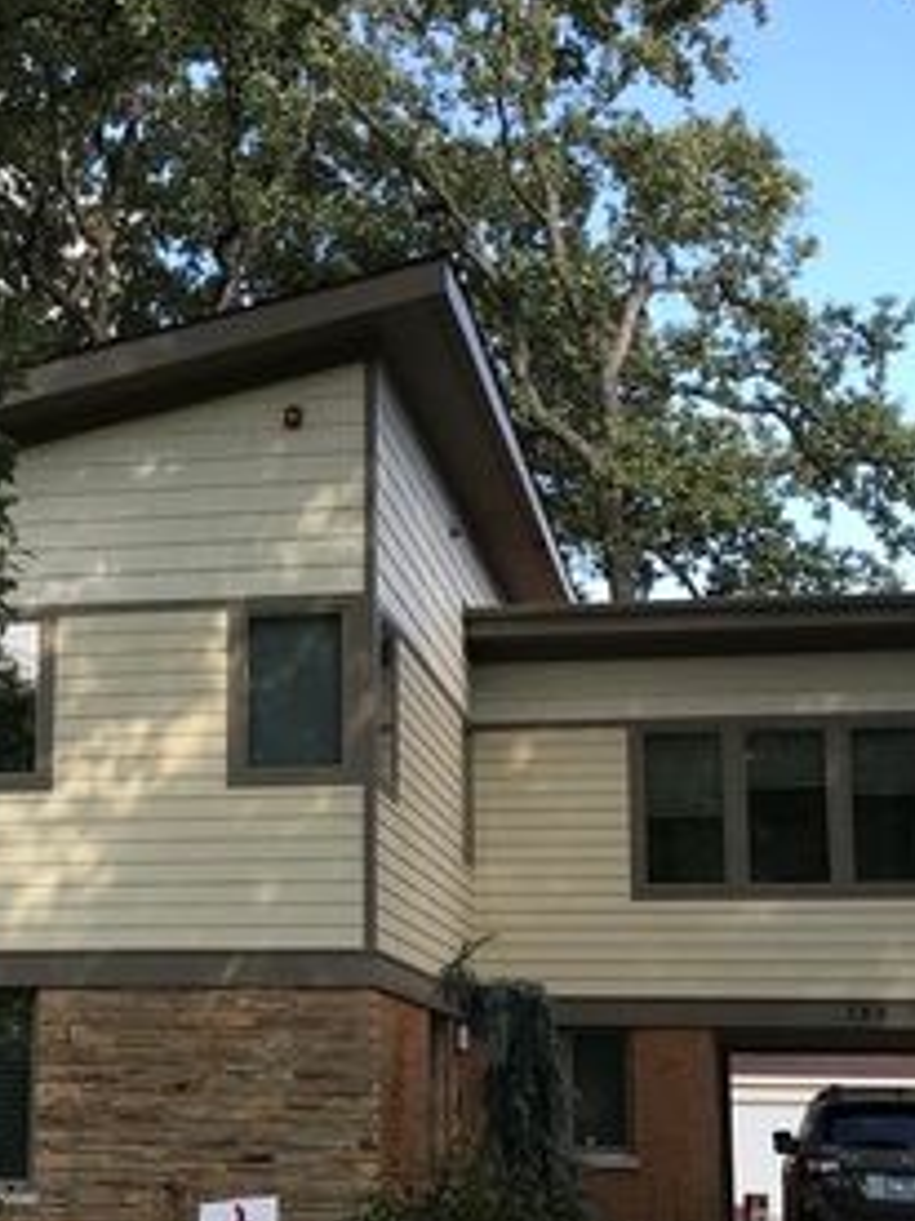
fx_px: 2398
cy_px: 713
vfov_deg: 28.5
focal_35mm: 68
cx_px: 200
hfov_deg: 21.4
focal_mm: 3.99
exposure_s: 1/556
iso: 20
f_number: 1.8
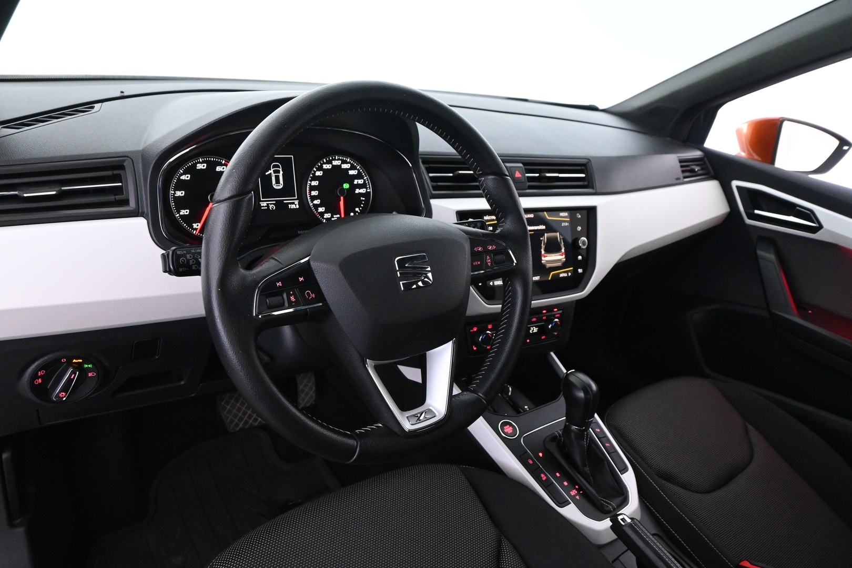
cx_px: 426
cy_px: 284
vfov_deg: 47.9
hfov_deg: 67.4
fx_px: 639
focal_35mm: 27
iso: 5000
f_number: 5.6
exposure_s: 1/30
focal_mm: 18
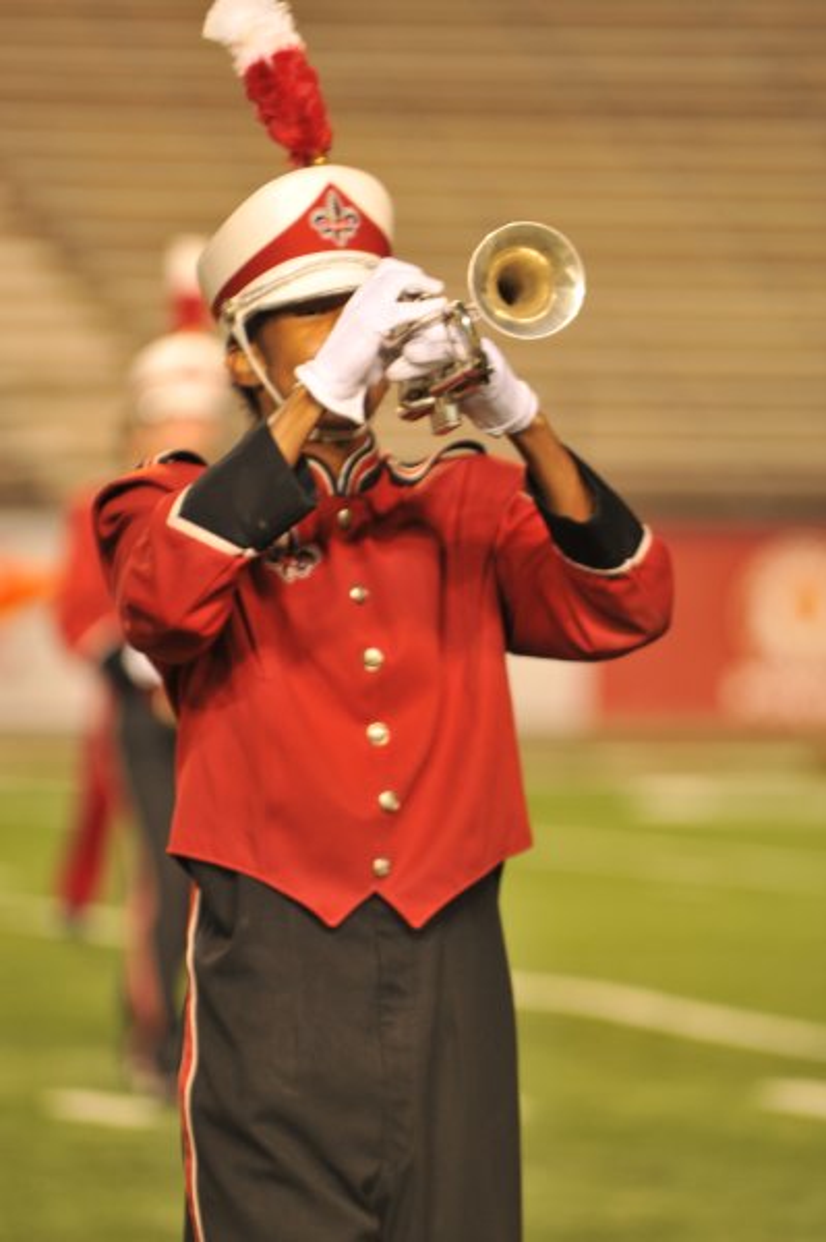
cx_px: 413
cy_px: 621
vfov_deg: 6.9
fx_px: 10342
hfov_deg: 4.6
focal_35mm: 300
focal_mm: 200
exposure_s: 1/60
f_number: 2.8
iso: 360
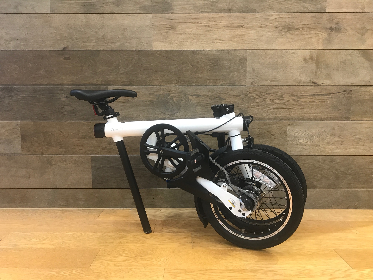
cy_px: 140
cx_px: 186
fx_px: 302
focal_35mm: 28
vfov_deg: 49.7
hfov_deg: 63.4
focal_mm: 3.99
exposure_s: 1/24
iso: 40
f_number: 1.8
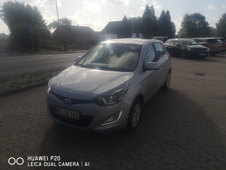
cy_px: 85
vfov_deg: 51.4
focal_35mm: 27
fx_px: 176
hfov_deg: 65.3
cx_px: 113
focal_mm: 3.95
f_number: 1.8
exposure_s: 1/4717
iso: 50
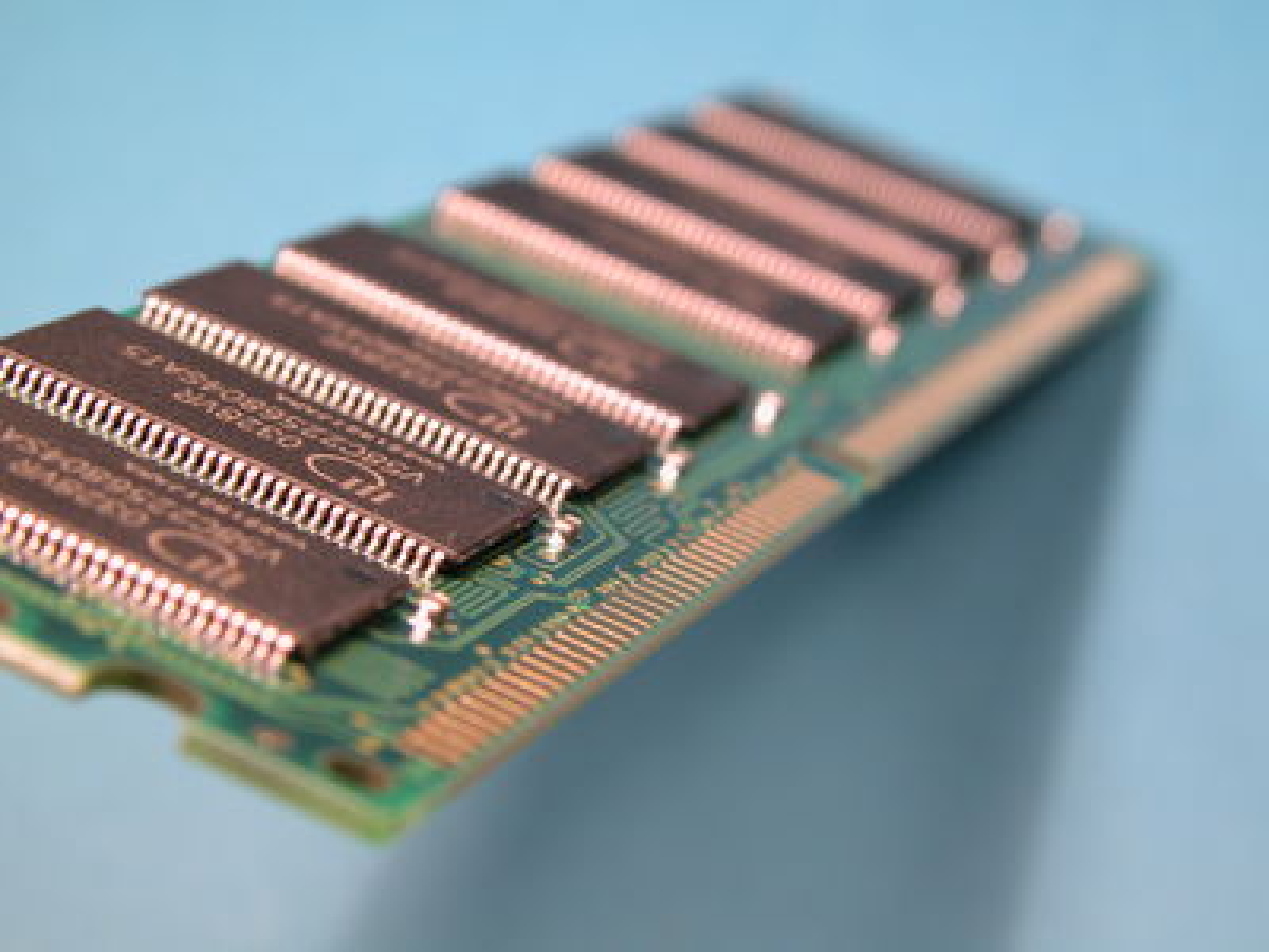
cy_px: 476
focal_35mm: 107
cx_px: 634
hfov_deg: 18.4
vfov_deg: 13.8
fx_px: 3923
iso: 100
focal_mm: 27.3
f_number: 5.8
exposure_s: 1/25.8
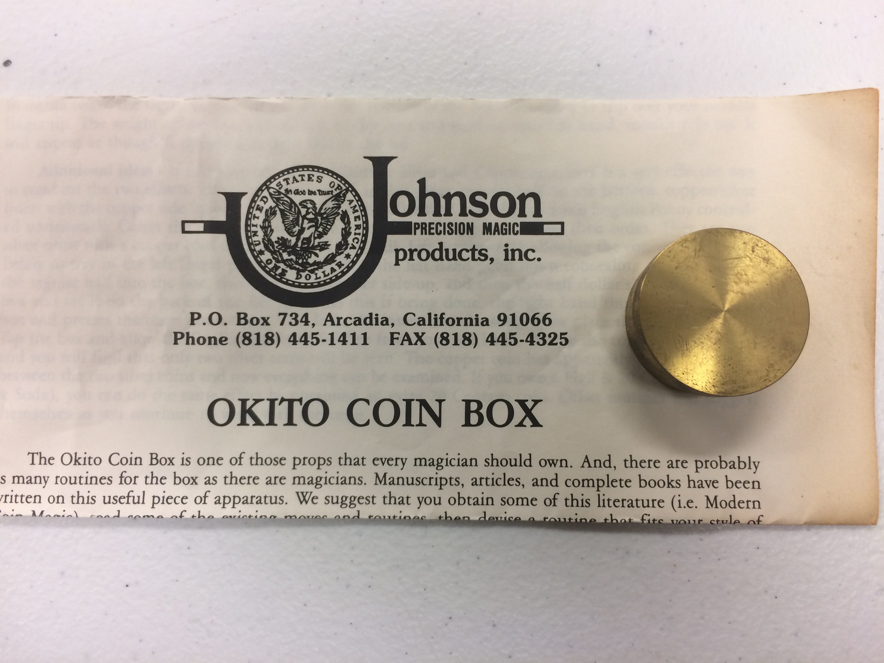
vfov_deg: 48.2
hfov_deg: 61.7
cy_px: 332
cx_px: 442
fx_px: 741
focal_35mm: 29
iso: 32
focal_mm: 4.15
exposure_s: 1/40
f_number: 2.2
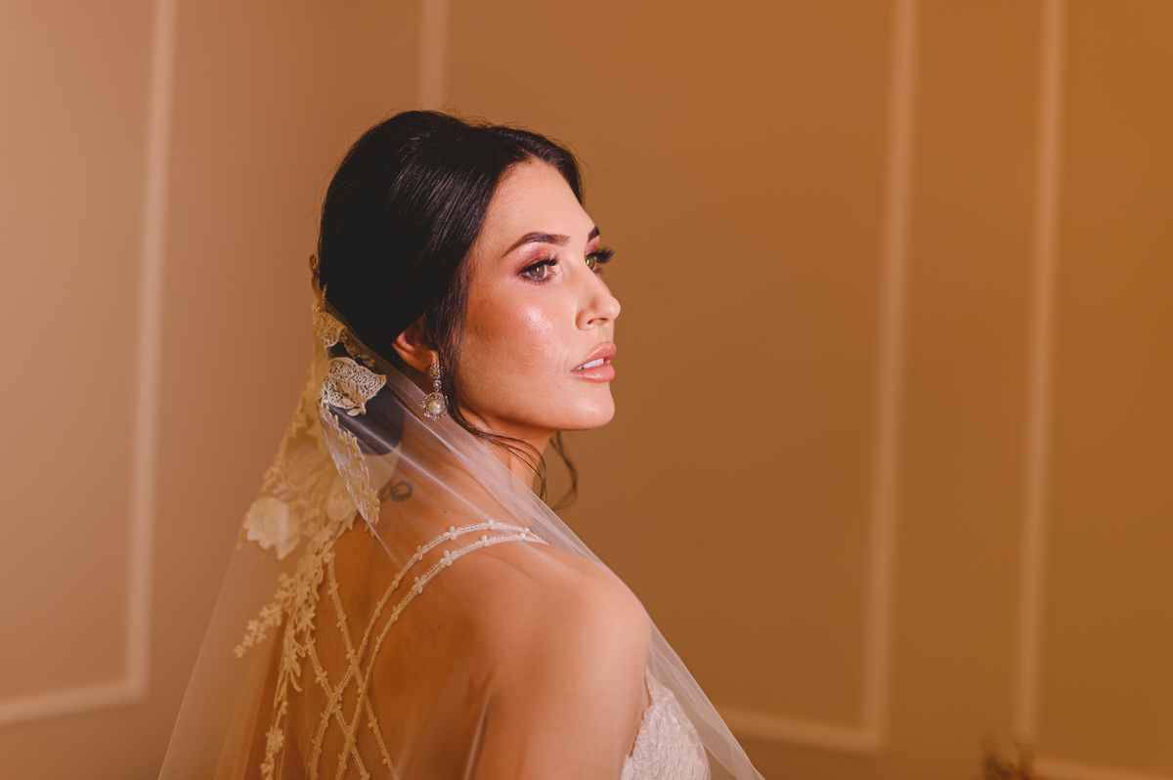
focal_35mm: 50
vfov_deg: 26.9
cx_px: 586
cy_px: 390
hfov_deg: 39.6
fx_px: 1628
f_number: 1.4
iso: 200
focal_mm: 50
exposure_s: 1/640
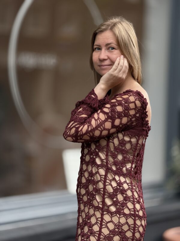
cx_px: 90
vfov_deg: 16.4
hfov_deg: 12.3
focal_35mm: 120
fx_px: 832
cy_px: 120
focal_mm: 15.66
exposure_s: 1/165
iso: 50
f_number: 2.8
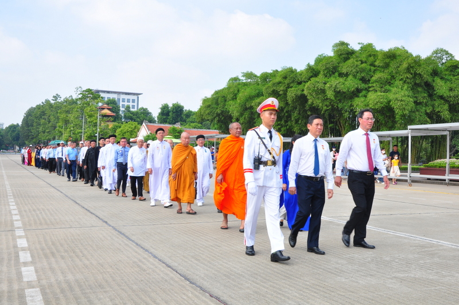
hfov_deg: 49.6
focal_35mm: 39
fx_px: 497
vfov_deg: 34.2
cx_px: 230
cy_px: 152
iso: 250
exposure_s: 1/100
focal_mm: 26
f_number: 11
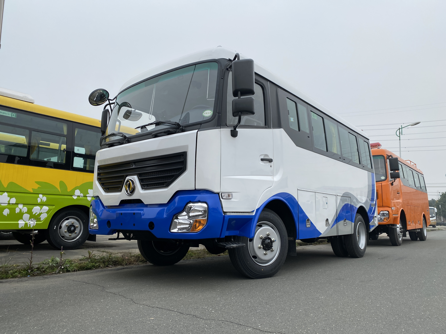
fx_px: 335
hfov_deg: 67.3
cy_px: 167
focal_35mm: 26
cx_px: 223
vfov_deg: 53.1
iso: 32
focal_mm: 4.25
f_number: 1.8
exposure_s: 1/1053
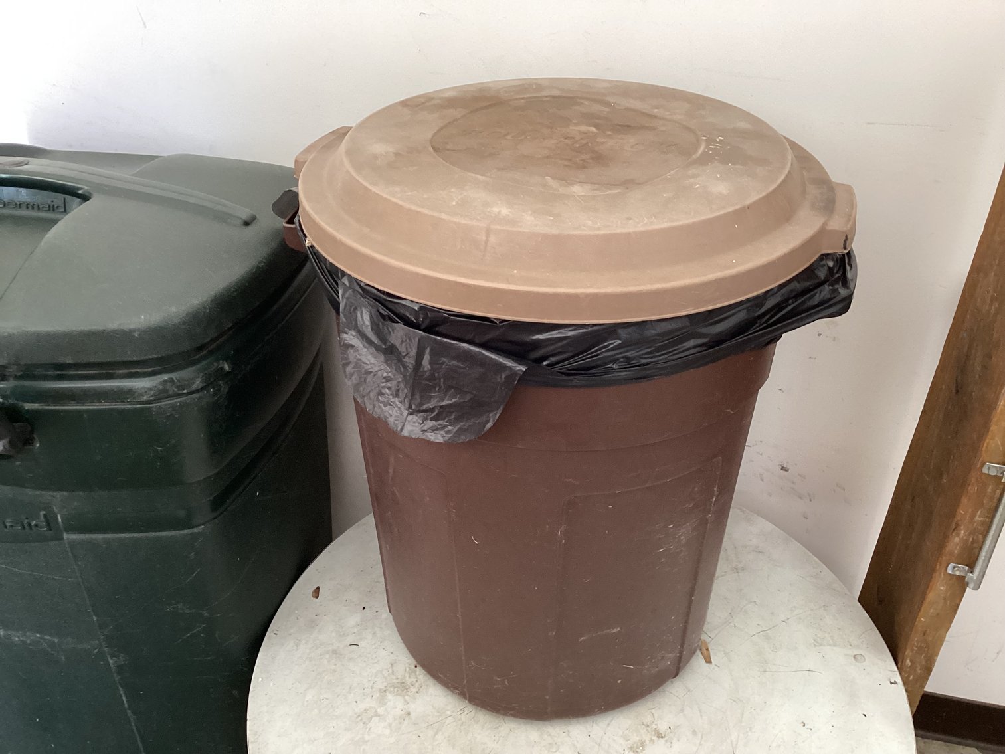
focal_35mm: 31
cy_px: 377
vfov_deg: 45.4
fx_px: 900
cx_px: 502
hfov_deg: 58.3
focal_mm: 3.3
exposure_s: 1/60
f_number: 2.4
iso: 200
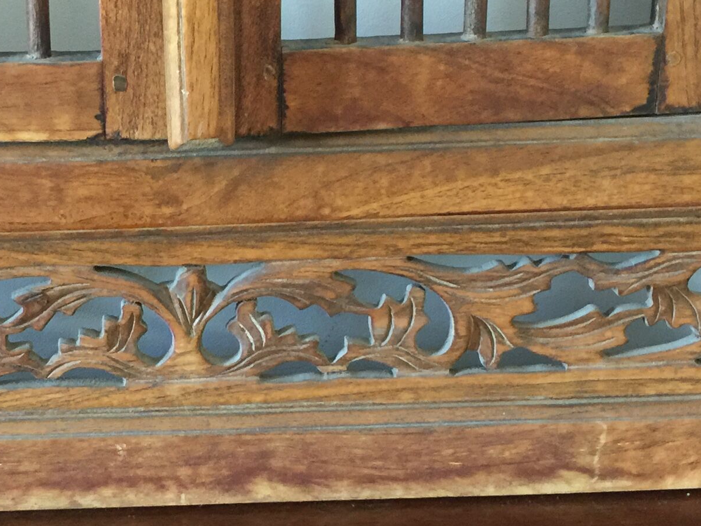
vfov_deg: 18.6
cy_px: 330
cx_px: 209
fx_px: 1600
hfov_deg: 24.5
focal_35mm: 79
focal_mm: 4.15
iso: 125
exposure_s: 1/8
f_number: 2.2
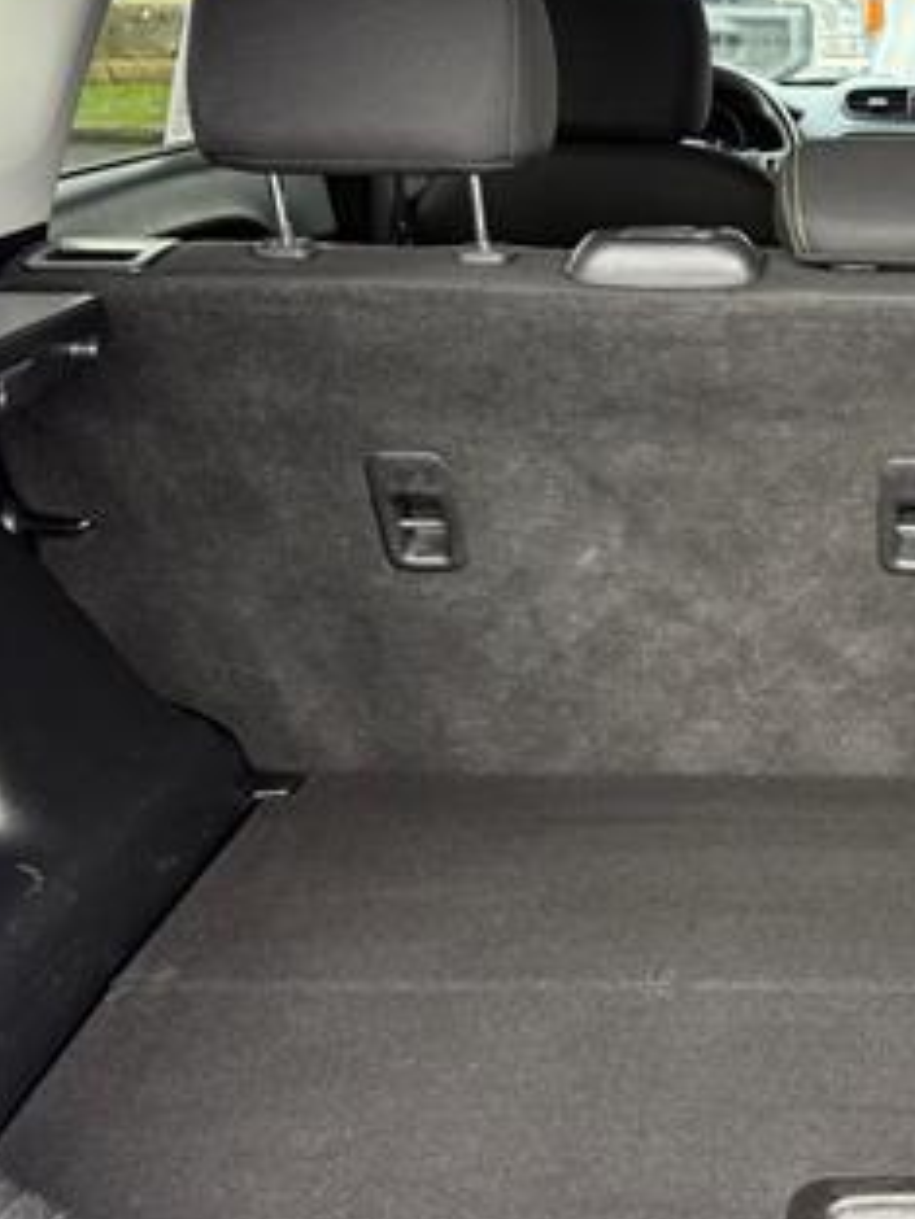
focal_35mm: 49
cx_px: 919
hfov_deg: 27.9
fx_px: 1726
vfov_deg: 38.8
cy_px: 502
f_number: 1.78
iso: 200
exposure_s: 1/216
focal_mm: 6.76
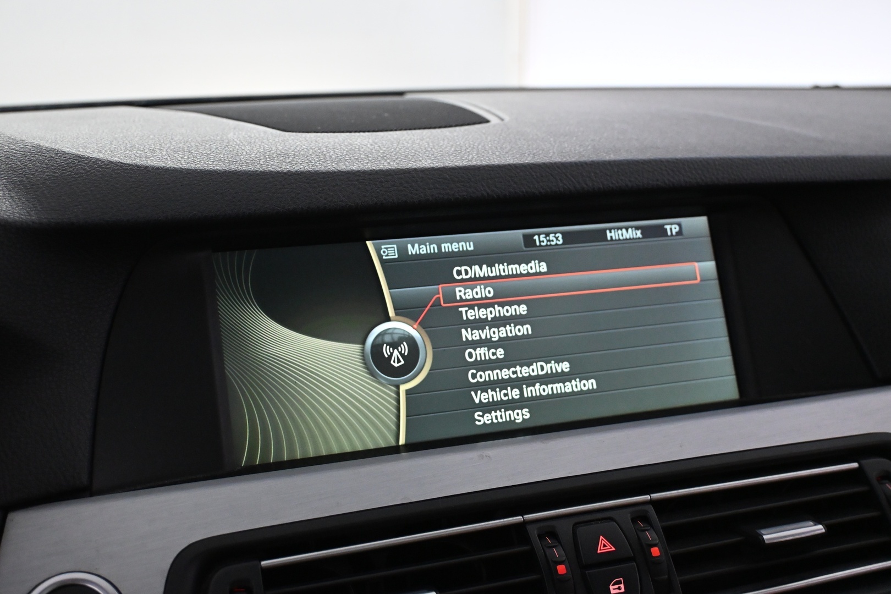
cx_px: 446
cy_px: 297
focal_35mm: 44
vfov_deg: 30.8
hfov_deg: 45.0
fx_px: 1077
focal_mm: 29
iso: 3200
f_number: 4.8
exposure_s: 1/80
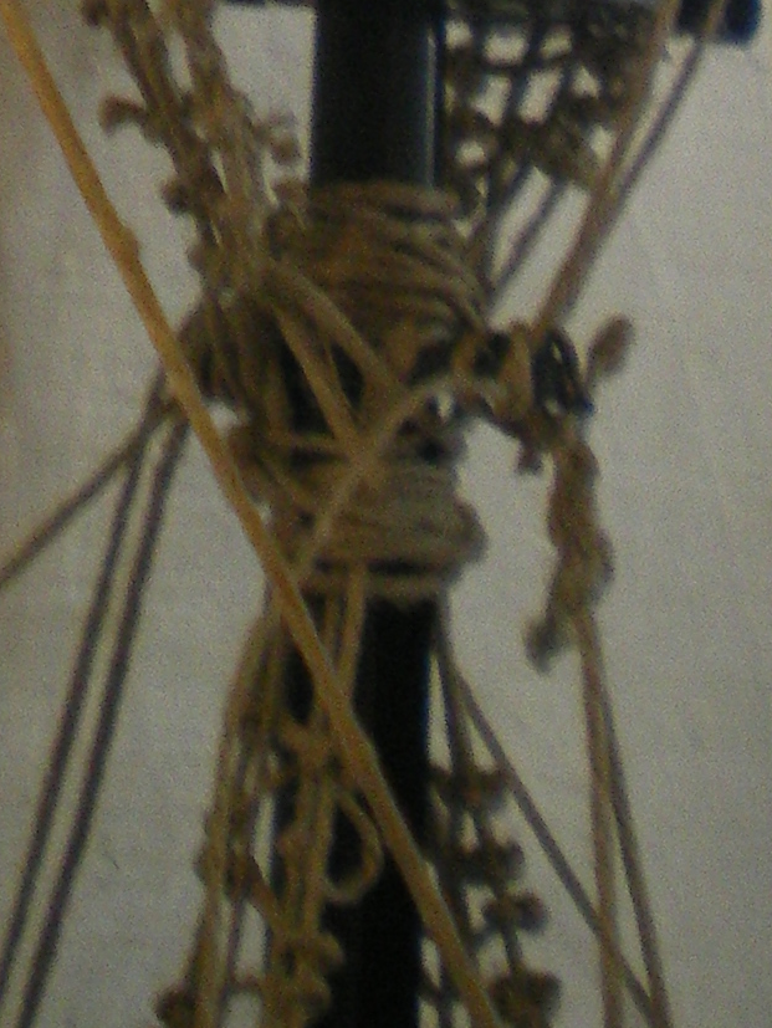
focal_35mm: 142
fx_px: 4219
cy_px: -916
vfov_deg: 12.5
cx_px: -31
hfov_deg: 10.4
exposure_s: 1/50
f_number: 3.1
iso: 250
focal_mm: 6.3
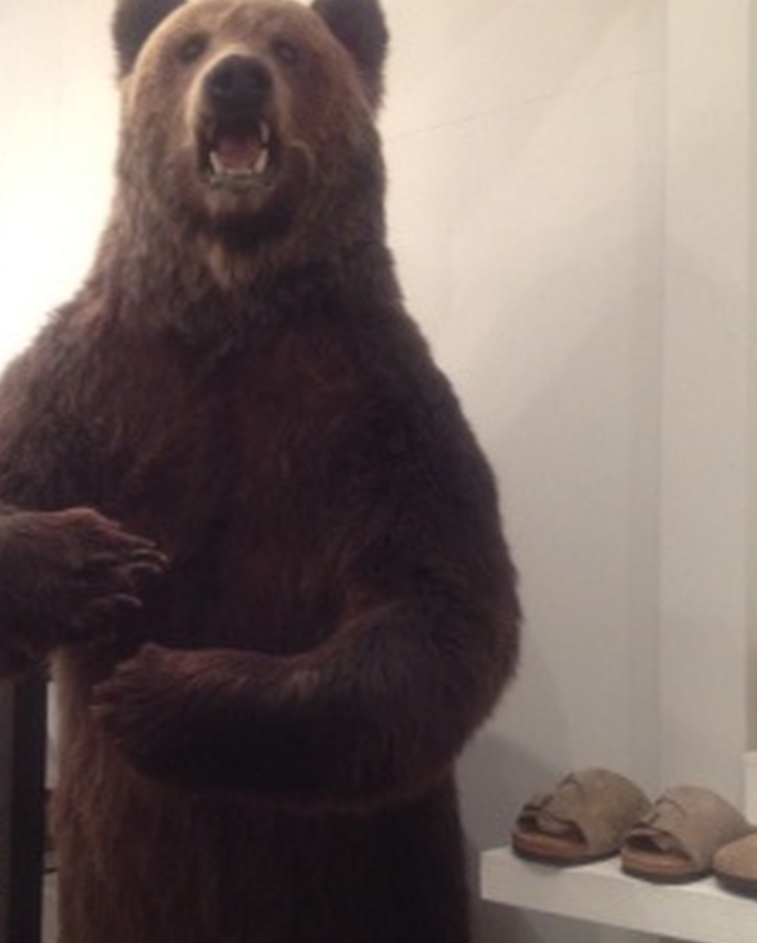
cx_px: 251
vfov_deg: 34.0
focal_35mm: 55
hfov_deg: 27.5
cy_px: 550
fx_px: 1538
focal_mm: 4.28
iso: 200
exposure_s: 1/20
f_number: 2.4
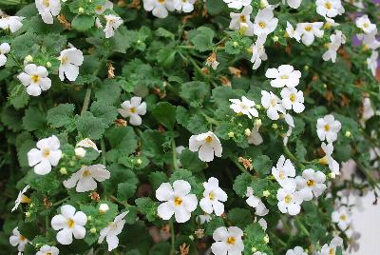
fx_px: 460
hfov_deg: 44.9
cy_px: 128
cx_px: 190
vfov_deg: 30.9
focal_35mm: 44
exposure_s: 1/125
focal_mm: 29
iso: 200
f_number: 5.6
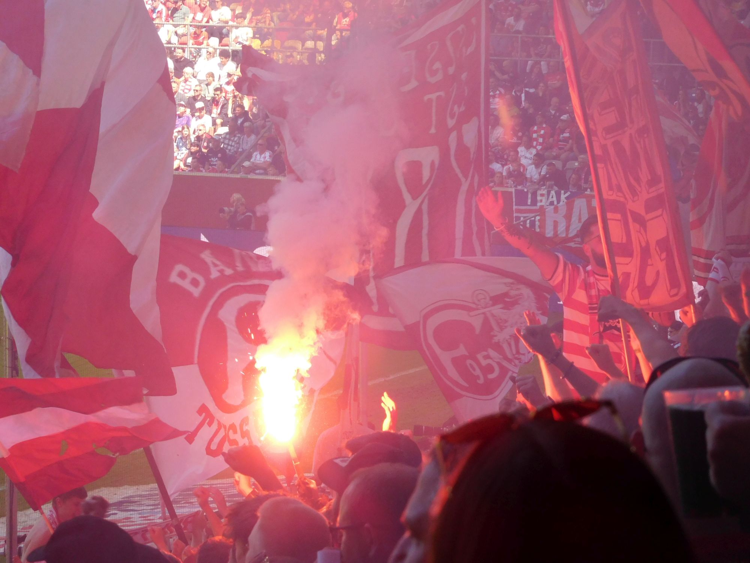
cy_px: 282
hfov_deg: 11.0
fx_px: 3900
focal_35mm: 180
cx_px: 375
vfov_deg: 8.2
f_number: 5.3
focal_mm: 32.1
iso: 280
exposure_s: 1/250
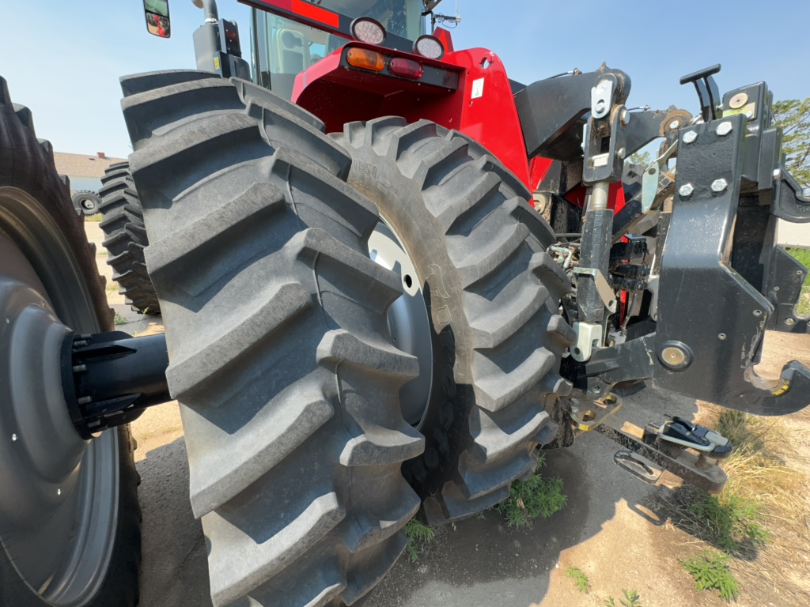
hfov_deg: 102.1
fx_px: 328
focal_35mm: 14
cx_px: 405
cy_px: 304
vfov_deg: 85.7
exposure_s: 1/353
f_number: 2.2
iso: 50
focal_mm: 2.22
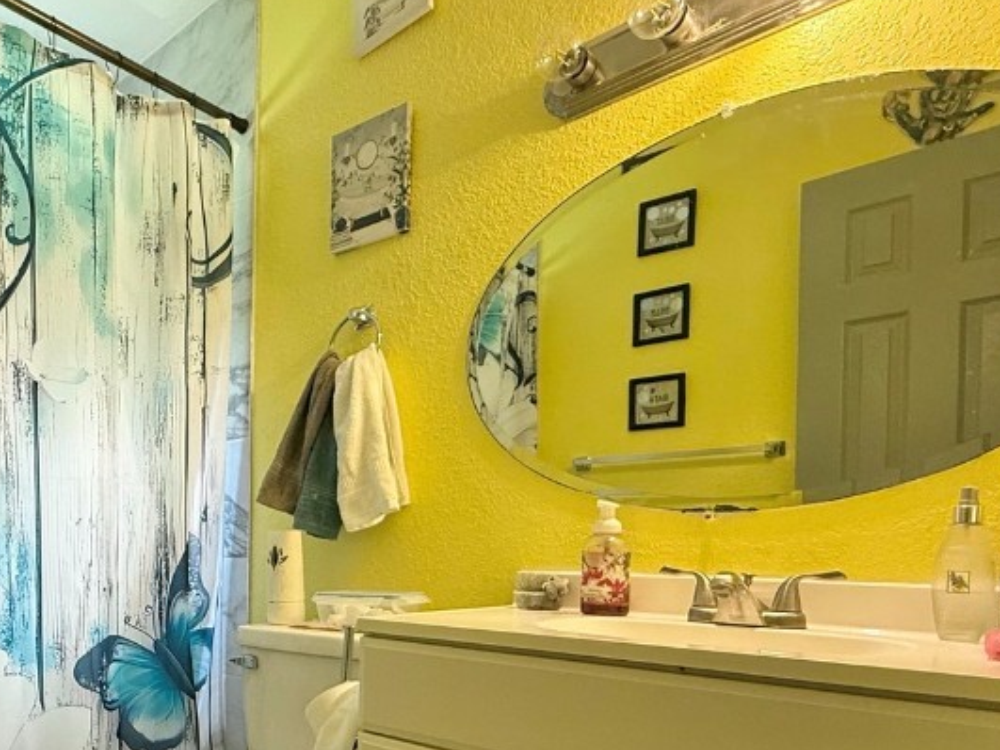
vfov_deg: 49.0
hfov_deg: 62.2
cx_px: 271
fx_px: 780
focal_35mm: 27
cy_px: 577
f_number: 2.2
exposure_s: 1/60
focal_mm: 2.22
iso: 400
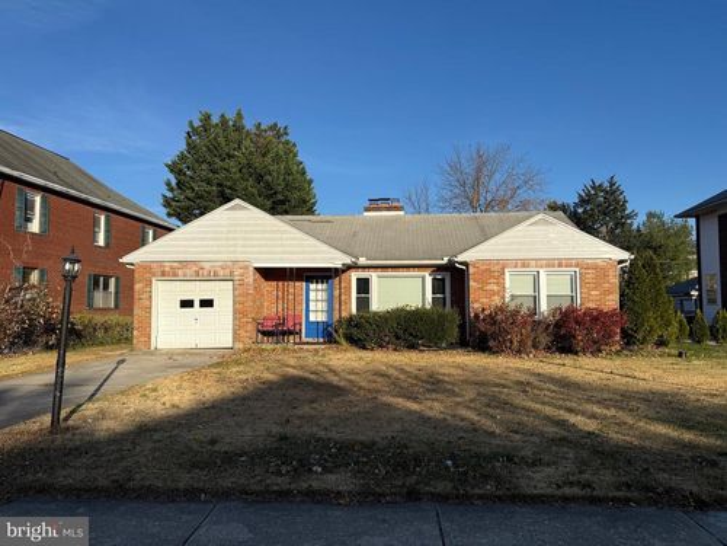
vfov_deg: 56.8
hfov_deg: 71.6
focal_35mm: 24
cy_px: 273
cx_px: 364
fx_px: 504
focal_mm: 6.76
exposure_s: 1/6173
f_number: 1.78
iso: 80
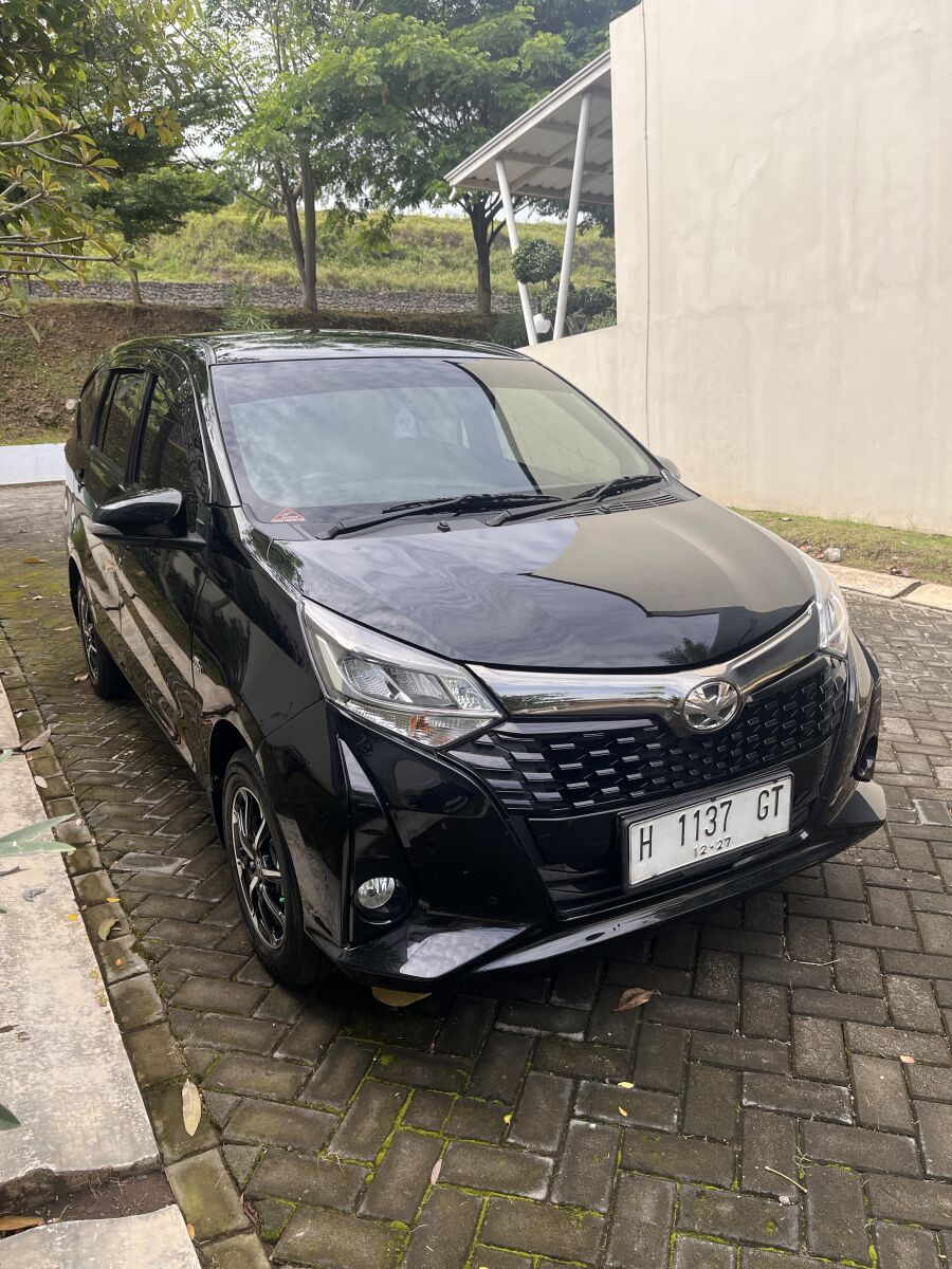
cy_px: 634
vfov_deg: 67.3
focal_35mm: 26
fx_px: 953
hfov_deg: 53.1
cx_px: 476
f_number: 1.6
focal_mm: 5.1
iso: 50
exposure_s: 1/1441
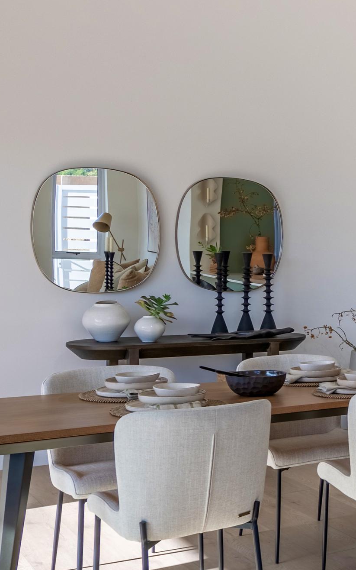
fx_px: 884
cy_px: 454
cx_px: 649
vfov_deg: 34.6
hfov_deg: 17.9
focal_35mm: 57
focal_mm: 16
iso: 125
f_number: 8
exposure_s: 1/1250
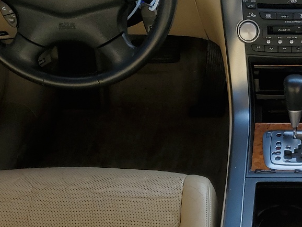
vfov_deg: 20.4
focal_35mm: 72
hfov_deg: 26.2
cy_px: 150
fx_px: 628
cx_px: 270
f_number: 1.5
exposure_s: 1/455
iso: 50
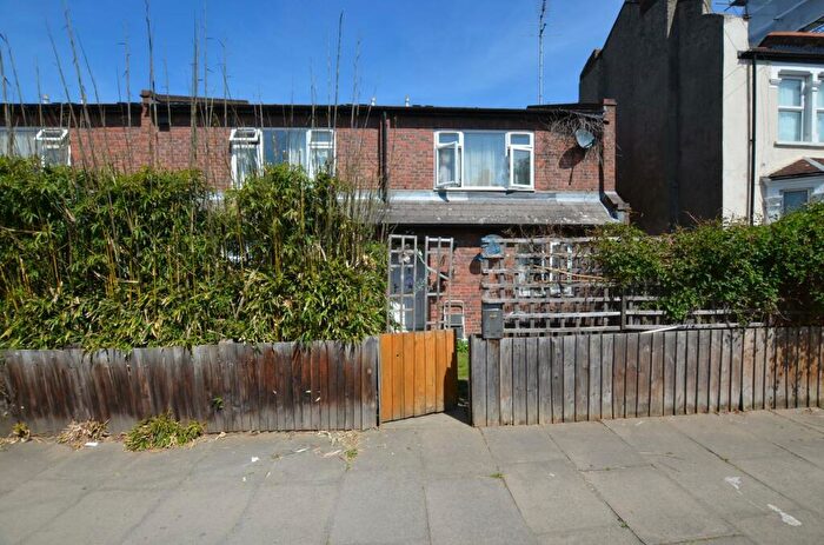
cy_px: 272
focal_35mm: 15
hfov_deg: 100.5
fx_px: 342
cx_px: 412
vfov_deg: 77.0
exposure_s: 1/250
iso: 100
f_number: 8
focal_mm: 10
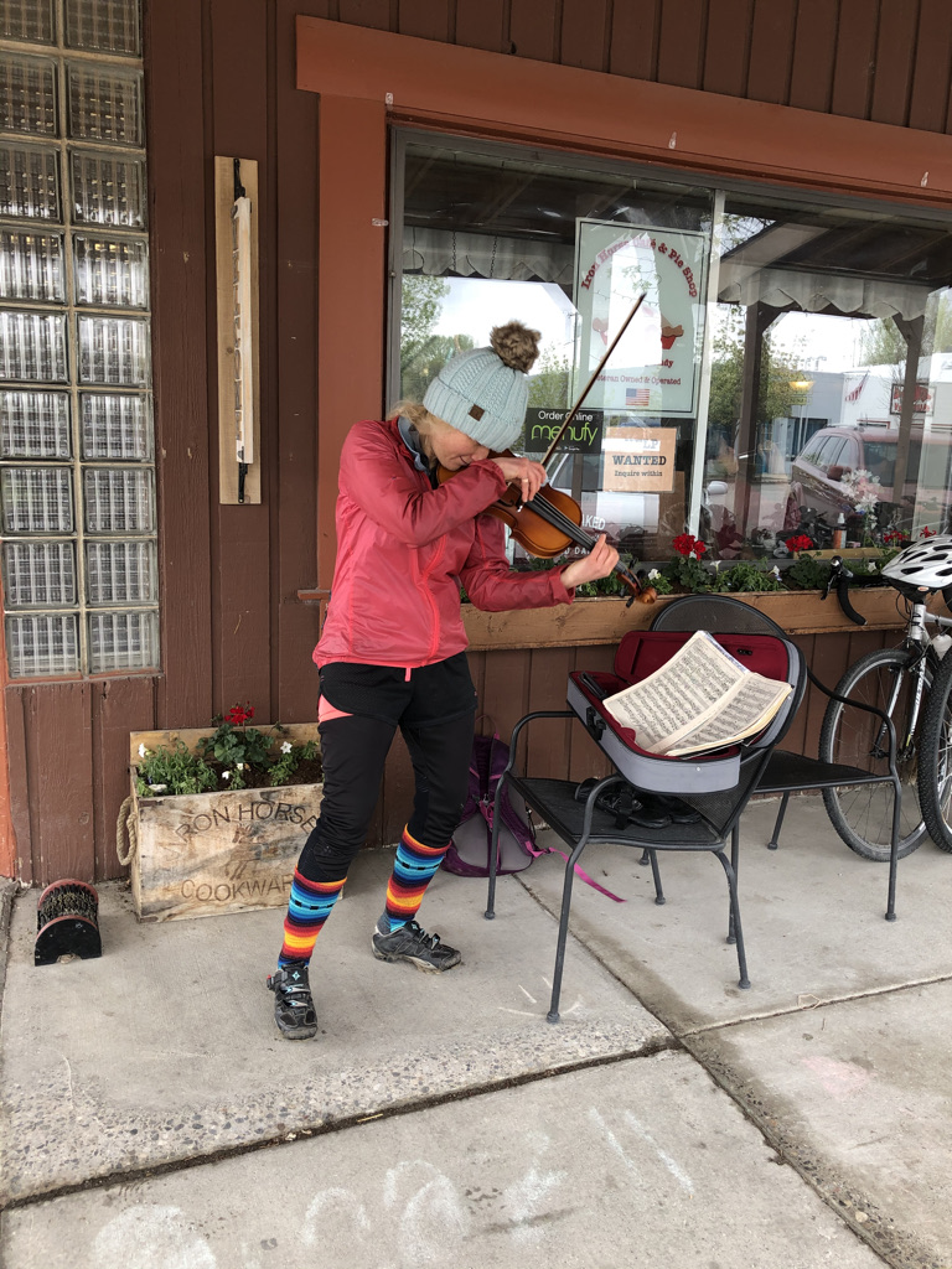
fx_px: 1027
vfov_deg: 63.4
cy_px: 634
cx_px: 476
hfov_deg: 49.7
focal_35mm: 28
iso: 20
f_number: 1.8
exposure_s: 1/120
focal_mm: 3.99
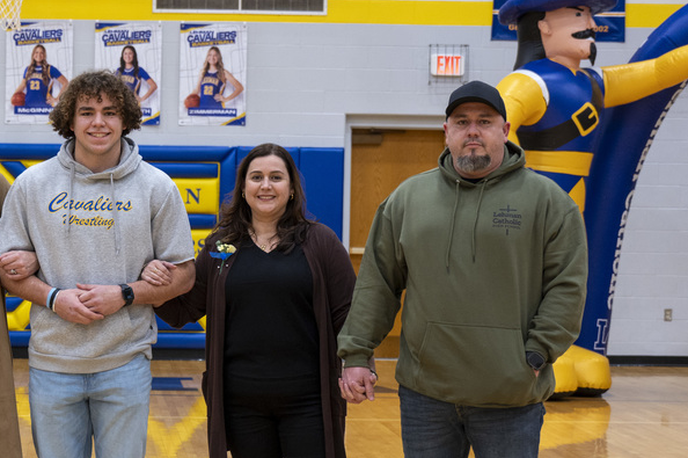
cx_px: 122
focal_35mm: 100
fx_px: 1909
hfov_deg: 20.2
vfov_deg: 13.6
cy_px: 328
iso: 2200
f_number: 5.6
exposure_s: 1/125
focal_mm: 58
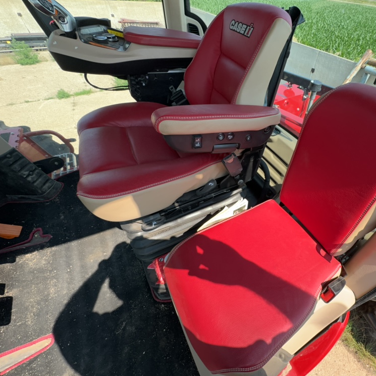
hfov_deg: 80.9
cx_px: 254
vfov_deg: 84.0
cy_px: 185
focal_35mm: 17
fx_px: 209
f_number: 2.2
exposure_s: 1/361
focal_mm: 2.22
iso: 50
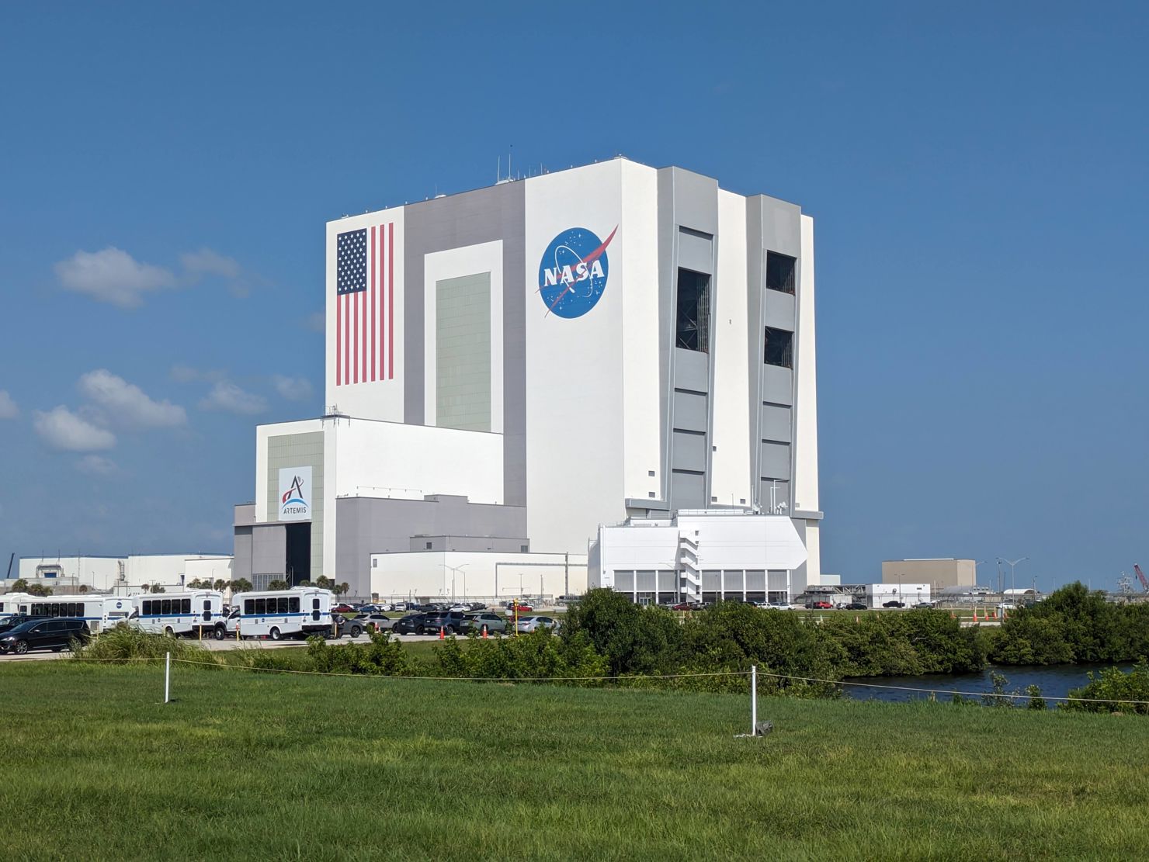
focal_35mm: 51
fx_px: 1693
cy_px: 431
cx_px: 574
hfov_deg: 37.5
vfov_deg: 28.6
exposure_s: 1/4651
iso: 49
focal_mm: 5.43
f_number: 1.89
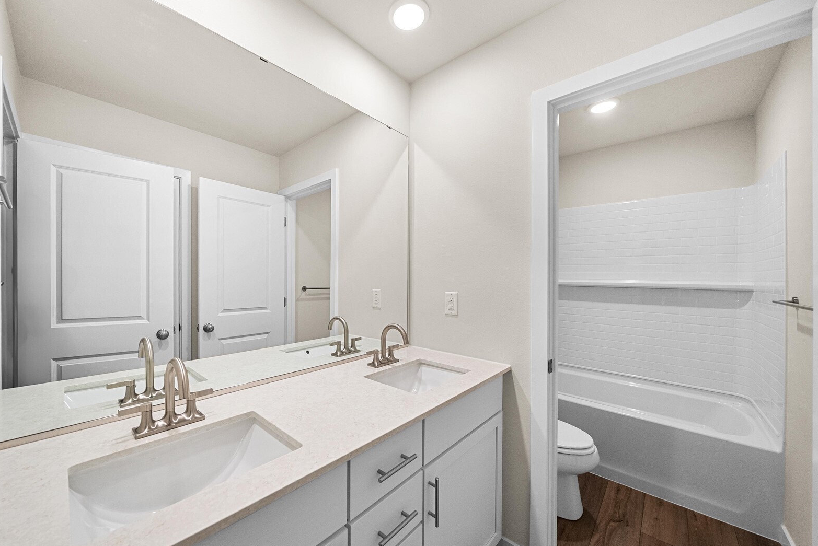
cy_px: 289
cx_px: 379
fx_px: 296
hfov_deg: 108.1
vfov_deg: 85.4
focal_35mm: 13
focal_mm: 12
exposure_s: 1/30
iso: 800
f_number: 7.1
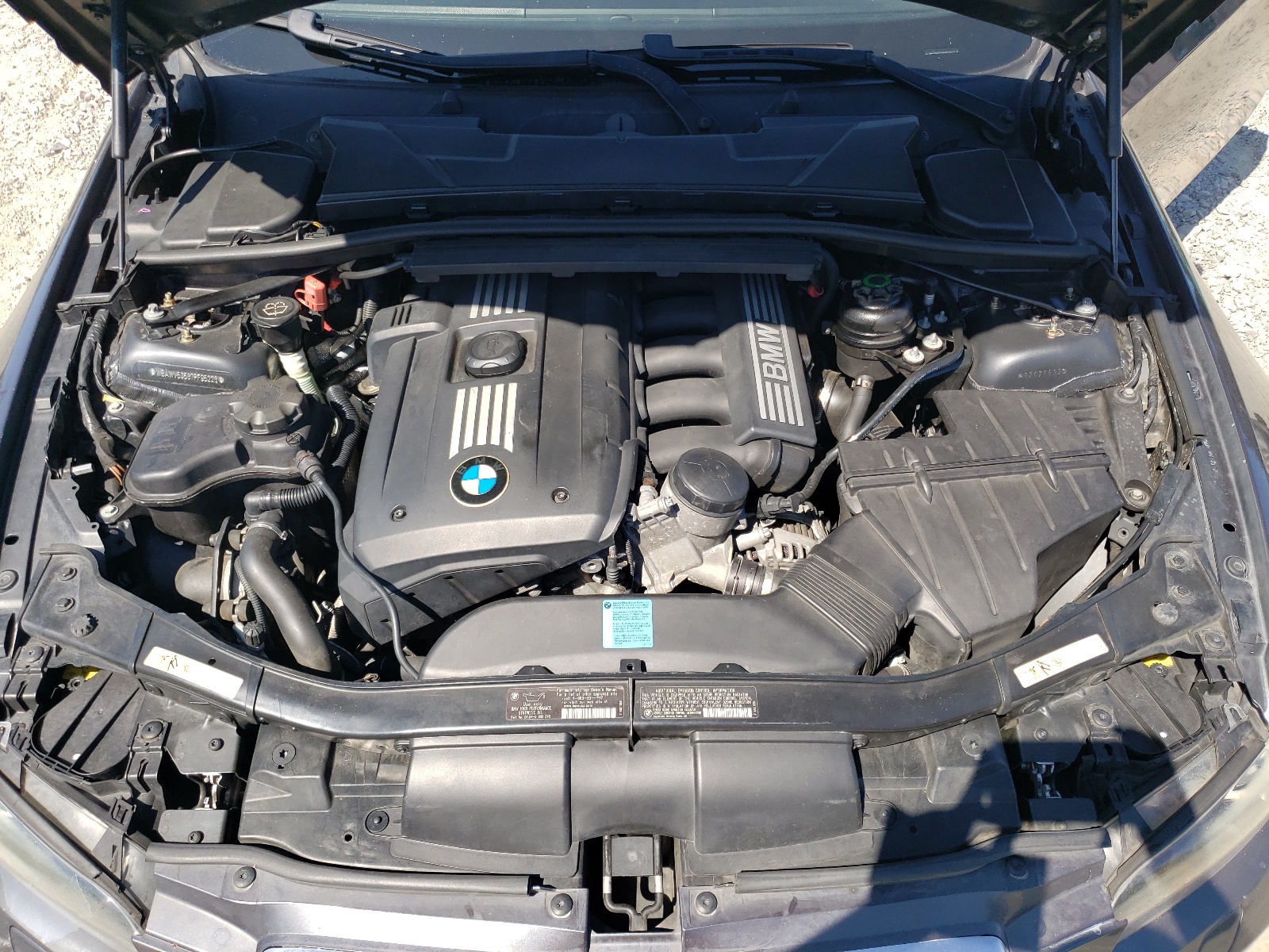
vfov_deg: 53.1
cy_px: 476
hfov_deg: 67.3
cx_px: 634
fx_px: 953
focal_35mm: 26
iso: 50
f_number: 1.5
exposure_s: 1/1250
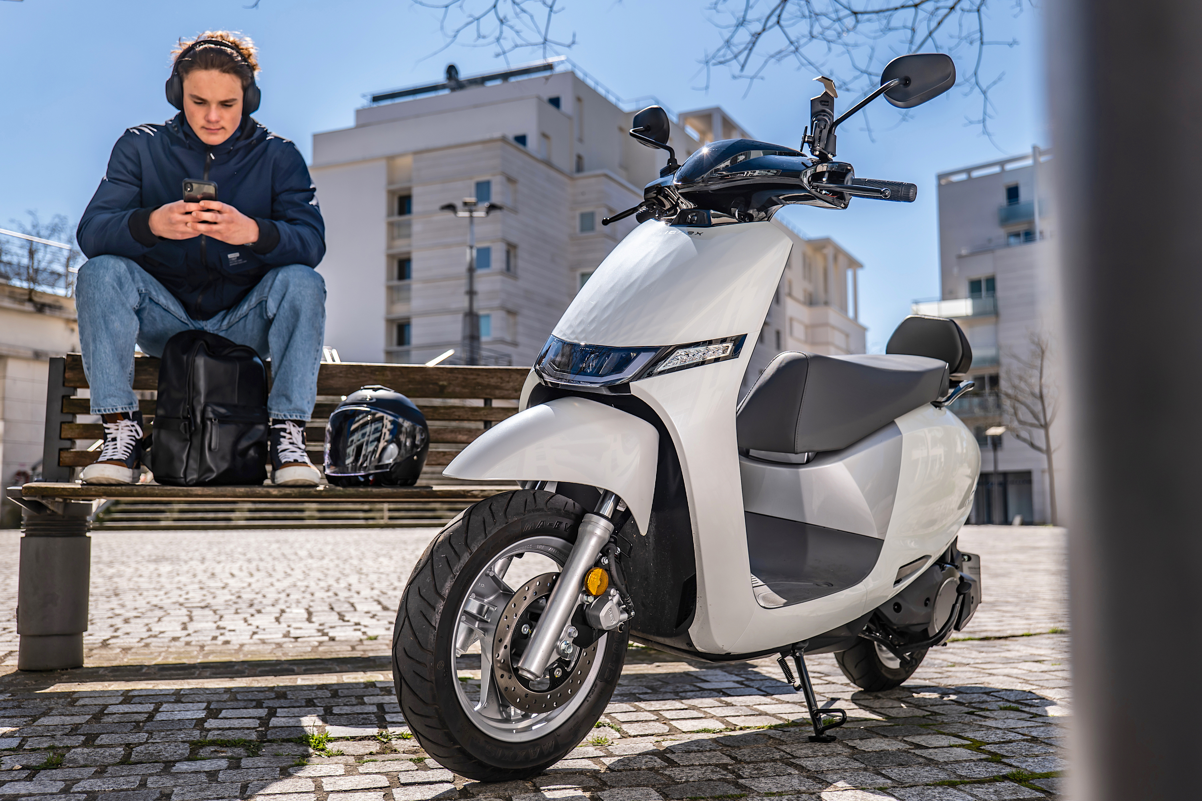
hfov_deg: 55.8
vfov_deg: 38.9
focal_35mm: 34
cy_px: 400
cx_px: 601
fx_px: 1135
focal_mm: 34
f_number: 4
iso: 100
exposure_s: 1/800
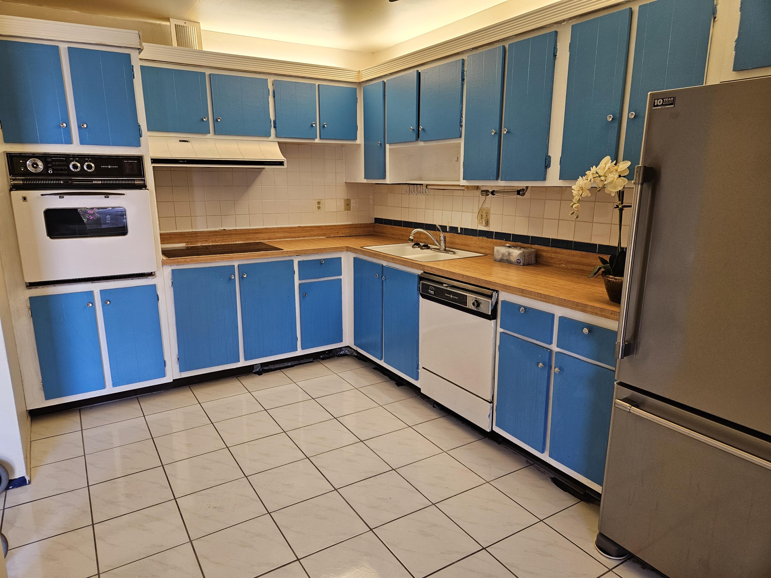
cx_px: 386
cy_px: 289
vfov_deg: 58.9
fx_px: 512
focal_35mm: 23
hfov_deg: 73.9
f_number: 1.8
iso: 125
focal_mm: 5.4
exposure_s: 1/120
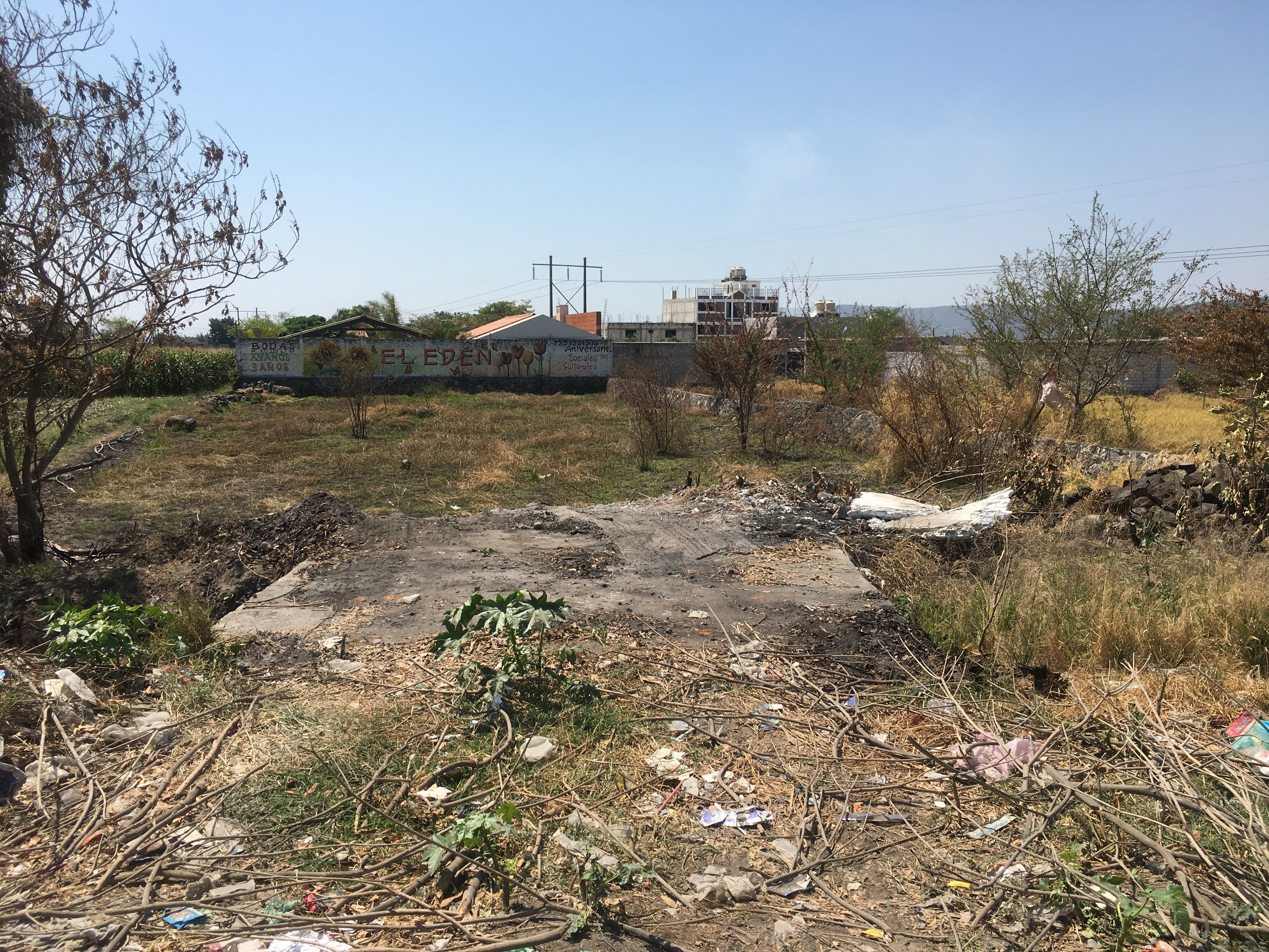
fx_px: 1063
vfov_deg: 48.2
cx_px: 634
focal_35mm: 29
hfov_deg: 61.7
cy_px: 476
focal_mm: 4.15
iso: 25
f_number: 2.2
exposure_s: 1/2079
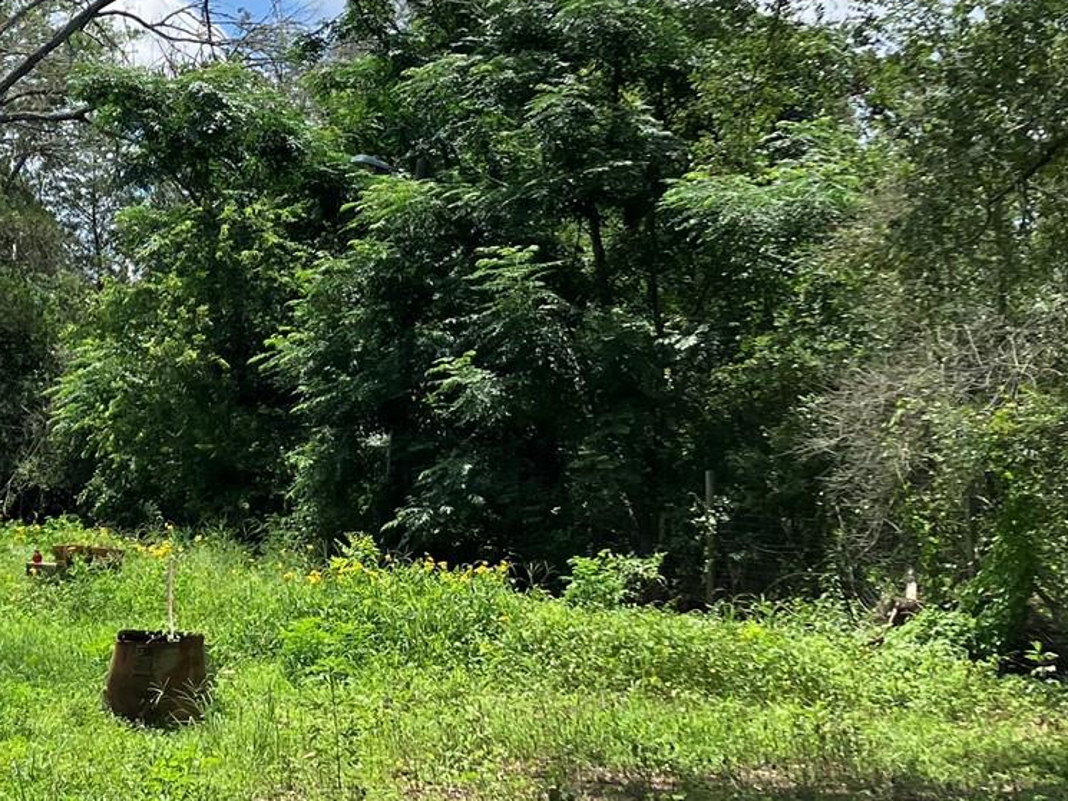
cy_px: 47
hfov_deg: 24.7
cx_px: 136
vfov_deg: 18.7
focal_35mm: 77
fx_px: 2376
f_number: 1.8
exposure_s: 1/2433
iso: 32
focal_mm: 3.99
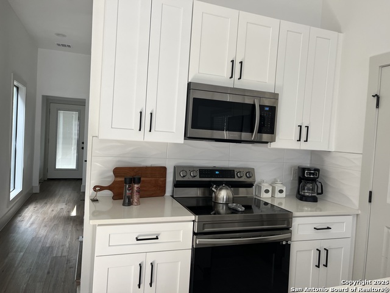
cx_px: 195
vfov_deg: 53.1
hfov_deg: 67.3
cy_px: 146
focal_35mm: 26
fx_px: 293
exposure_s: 1/121
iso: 100
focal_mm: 5.1
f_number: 1.6
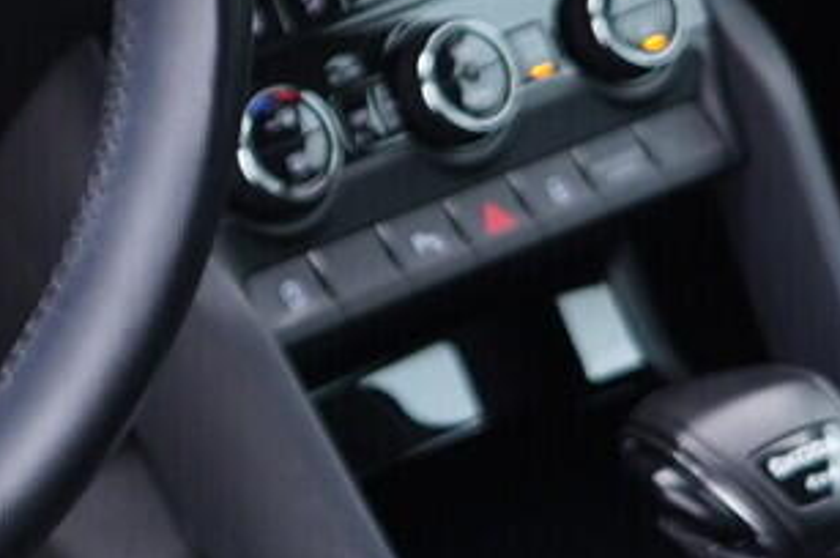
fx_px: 3939
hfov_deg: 12.0
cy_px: 44
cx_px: -71
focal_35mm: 169
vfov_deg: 8.1
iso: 250
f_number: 2.8
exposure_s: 1/40
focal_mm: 24
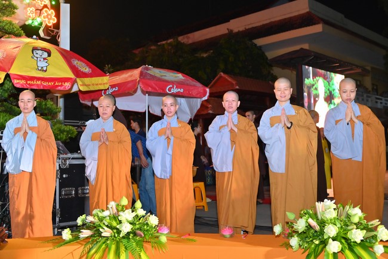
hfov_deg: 50.7
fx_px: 409
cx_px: 194
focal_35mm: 38
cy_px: 130
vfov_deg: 35.0
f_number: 5
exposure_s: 1/100
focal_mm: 38
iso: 2000
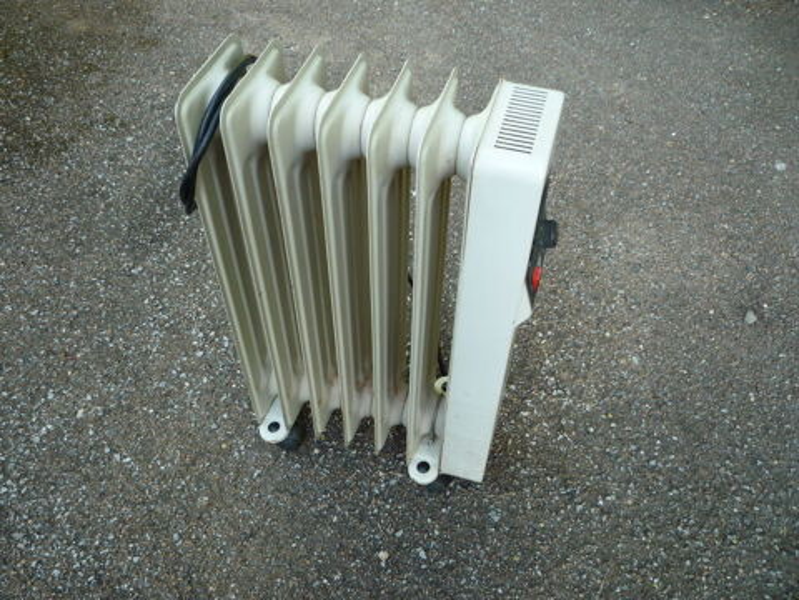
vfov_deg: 46.8
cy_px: 300
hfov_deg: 60.0
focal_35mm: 30
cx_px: 400
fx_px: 692
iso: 125
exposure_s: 1/30
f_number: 3.3
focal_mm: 5.2
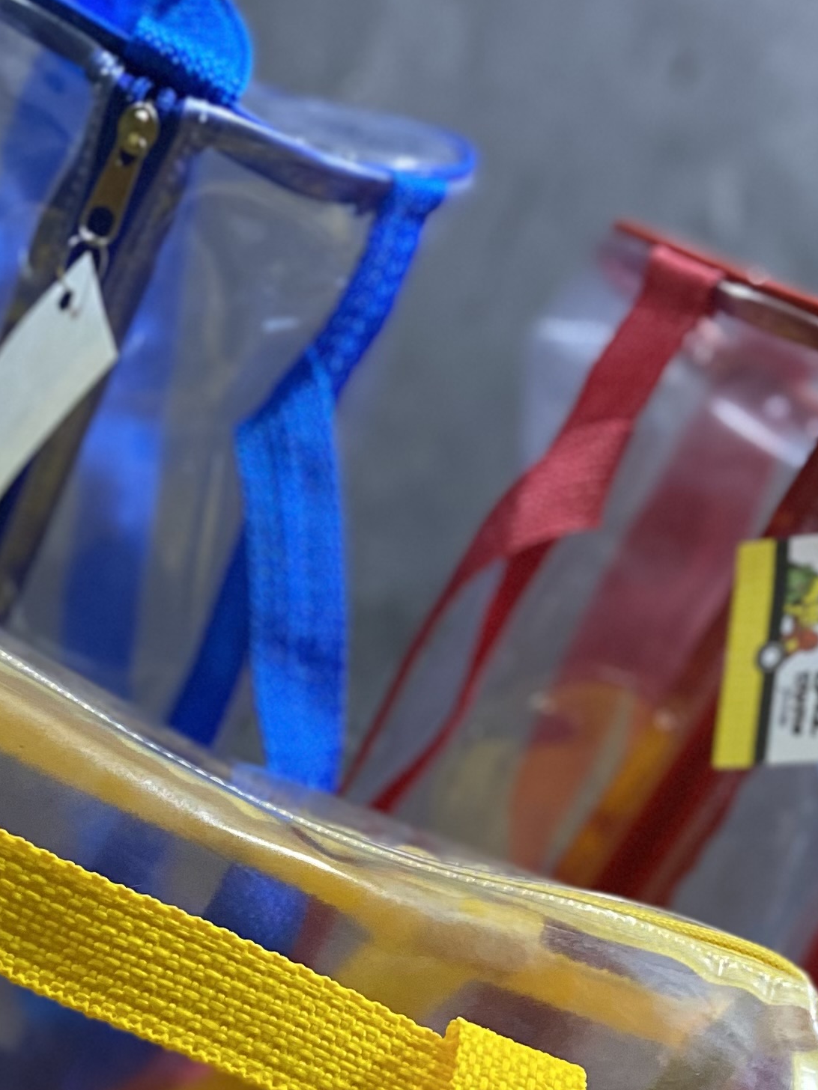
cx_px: 100
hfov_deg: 20.1
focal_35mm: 72
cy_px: 987
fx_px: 2269
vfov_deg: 26.1
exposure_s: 1/60
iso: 400
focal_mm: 4.25
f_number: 1.8
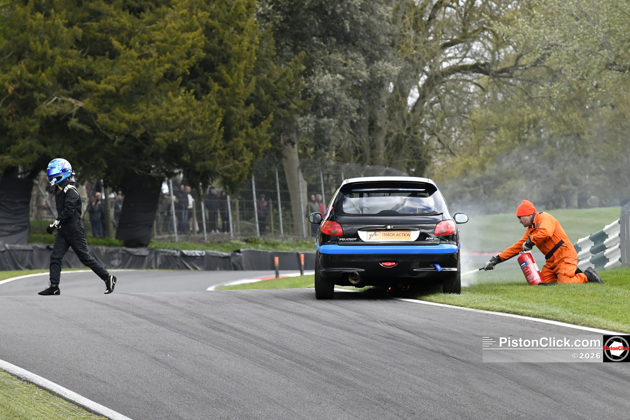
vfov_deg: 4.6
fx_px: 5249
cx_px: 315
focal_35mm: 300
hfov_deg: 6.9
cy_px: 210
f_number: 6.3
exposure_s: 1/500
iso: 1100
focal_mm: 200
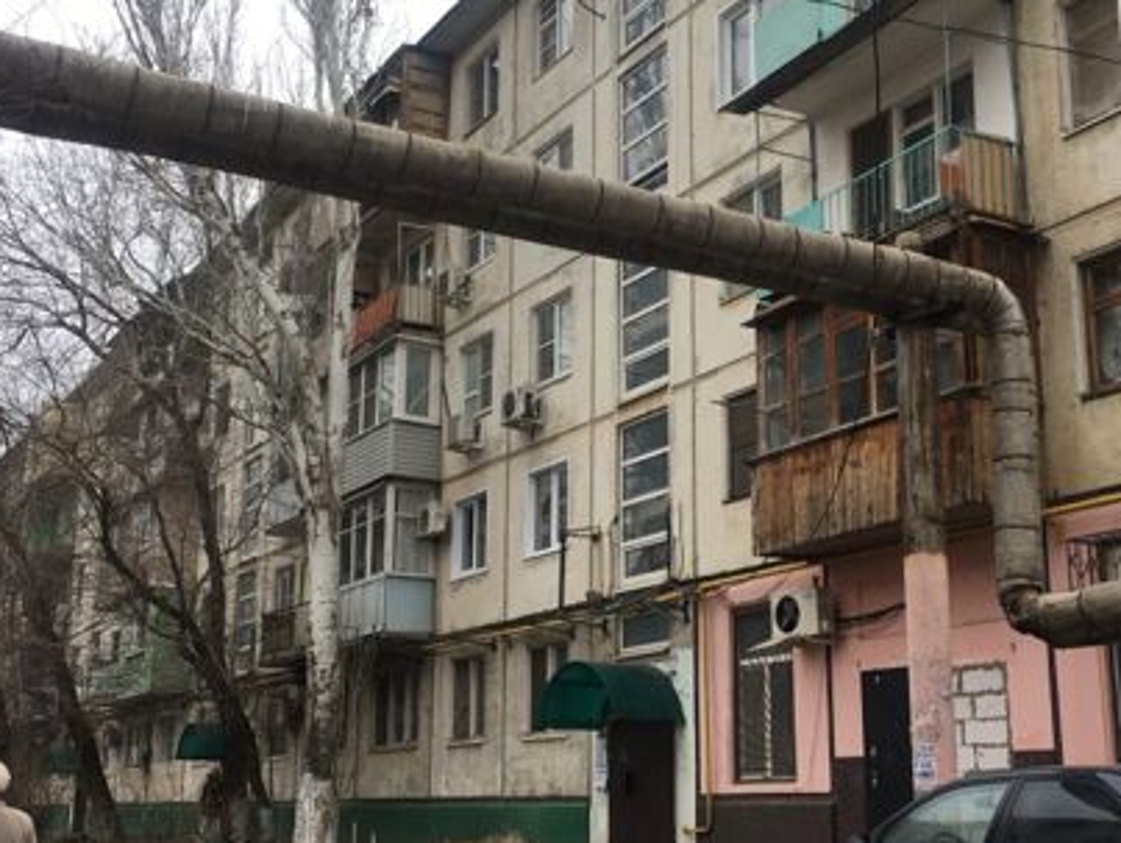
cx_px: 584
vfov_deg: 31.5
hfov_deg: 41.2
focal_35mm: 46
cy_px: 467
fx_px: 1491
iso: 25
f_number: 2.2
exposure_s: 1/146
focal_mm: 4.15
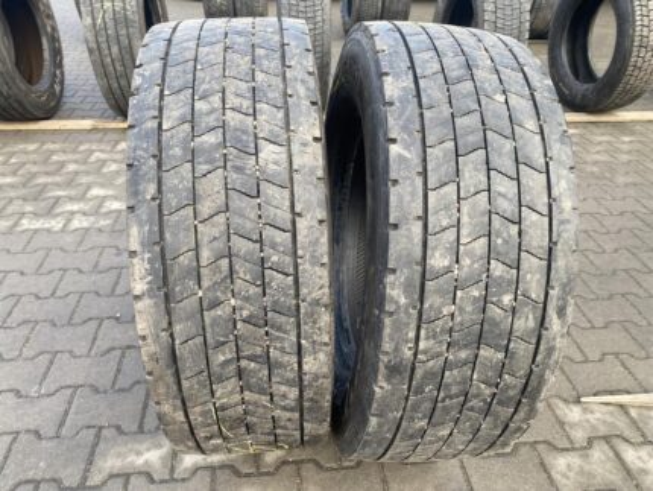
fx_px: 491
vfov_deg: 53.1
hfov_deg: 67.3
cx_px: 326
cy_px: 246
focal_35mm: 26
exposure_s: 1/132
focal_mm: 4.25
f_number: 1.8
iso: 32
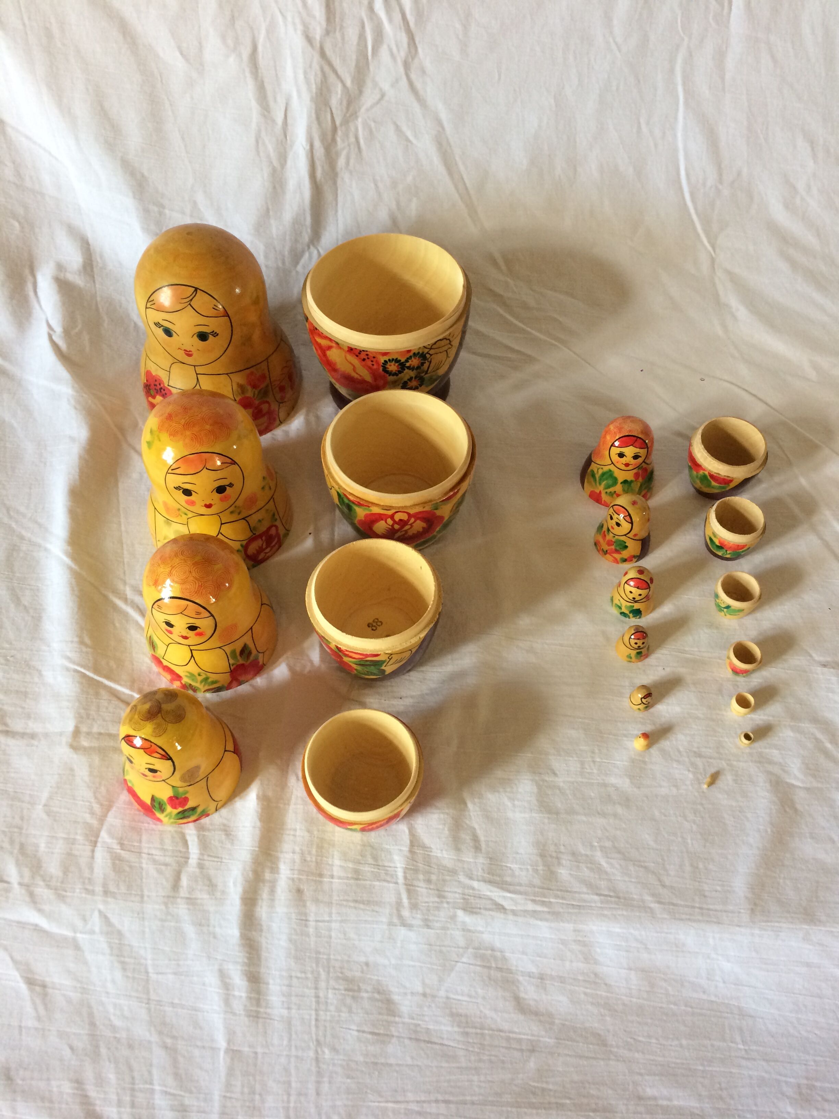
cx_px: 420
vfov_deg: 61.7
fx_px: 937
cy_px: 560
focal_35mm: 29
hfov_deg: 48.2
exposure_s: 1/33
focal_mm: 4.15
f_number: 2.2
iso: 160
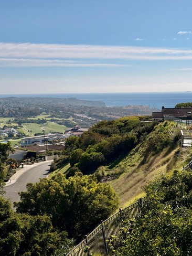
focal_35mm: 63
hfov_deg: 23.3
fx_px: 466
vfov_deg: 30.7
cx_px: 82
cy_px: 124
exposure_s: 1/13333
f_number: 1.78
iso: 80
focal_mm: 6.76
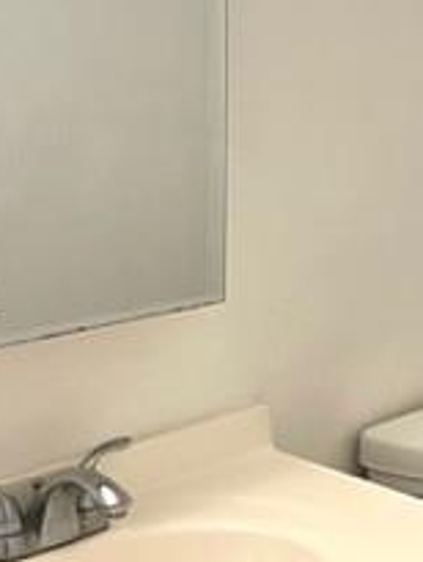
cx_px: 335
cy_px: 299
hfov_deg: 18.1
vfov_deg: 24.1
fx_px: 1318
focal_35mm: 81
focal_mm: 5.1
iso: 100
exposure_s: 1/60
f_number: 1.6
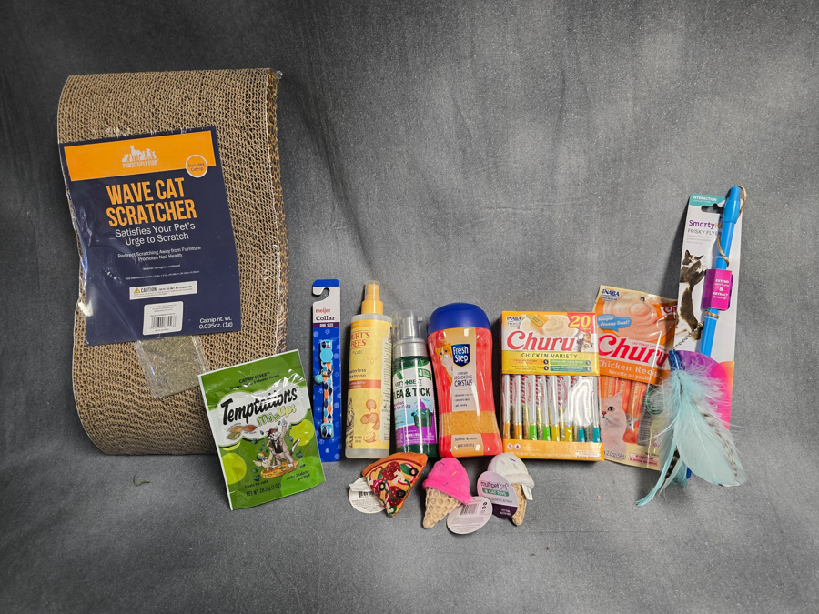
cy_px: 307
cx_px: 410
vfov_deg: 58.9
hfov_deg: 73.9
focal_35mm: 23
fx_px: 544
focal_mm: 6.3
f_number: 1.7
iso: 400
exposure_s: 1/120
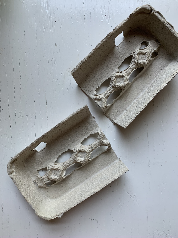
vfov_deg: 67.3
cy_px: 119
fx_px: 178
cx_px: 89
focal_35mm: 26
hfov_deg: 53.1
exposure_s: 1/121
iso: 80
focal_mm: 4.25
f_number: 1.8
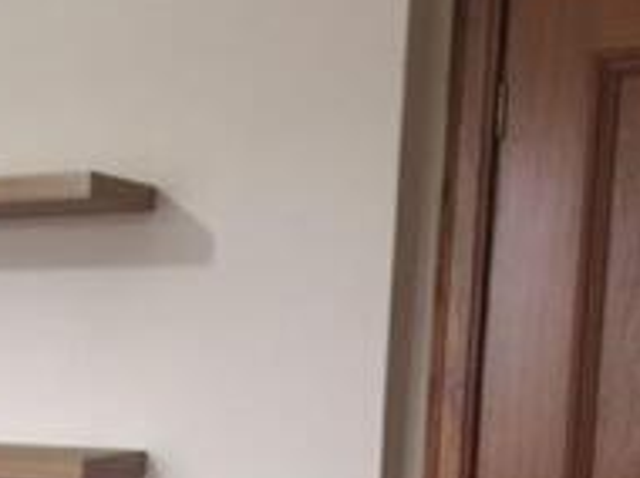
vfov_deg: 16.0
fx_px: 1643
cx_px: -248
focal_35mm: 89
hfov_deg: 19.8
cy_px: 537
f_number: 2.2
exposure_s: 1/33
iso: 80
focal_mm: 4.15
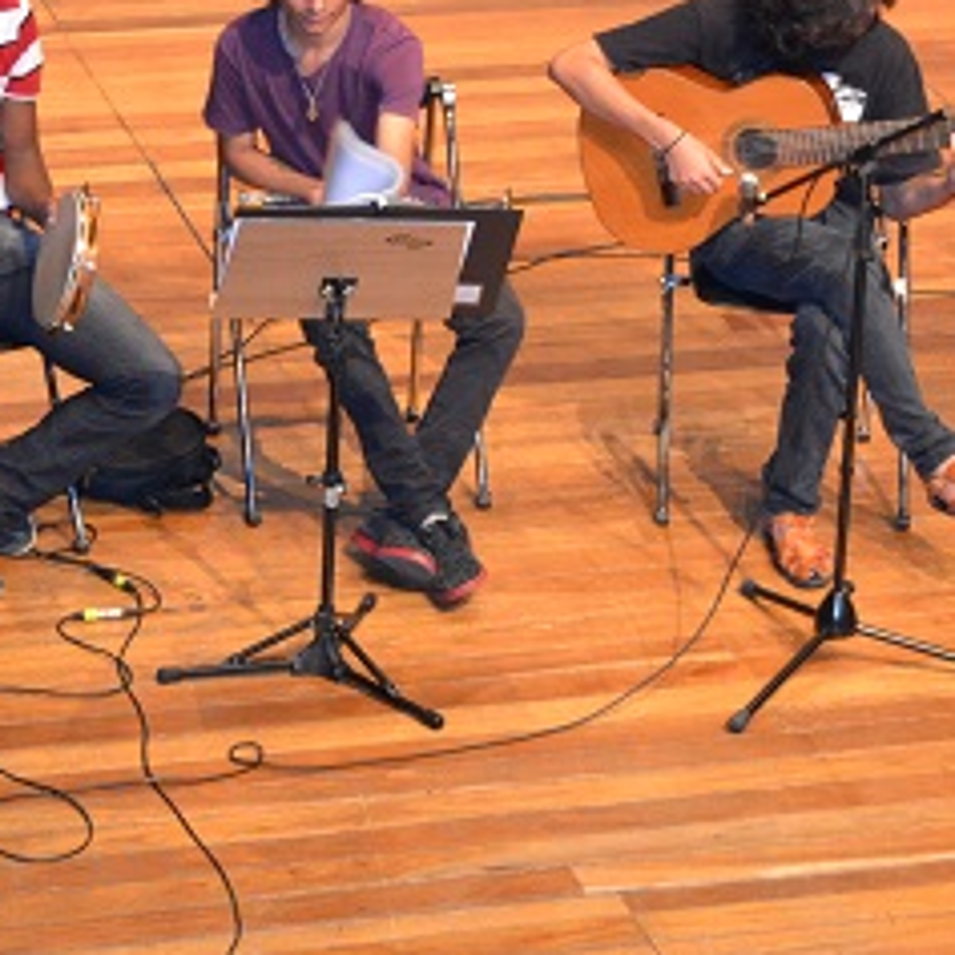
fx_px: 4776
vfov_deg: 11.4
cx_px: 419
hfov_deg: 11.4
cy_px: 290
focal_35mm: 153
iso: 1600
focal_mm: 38
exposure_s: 1/60
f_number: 4.8
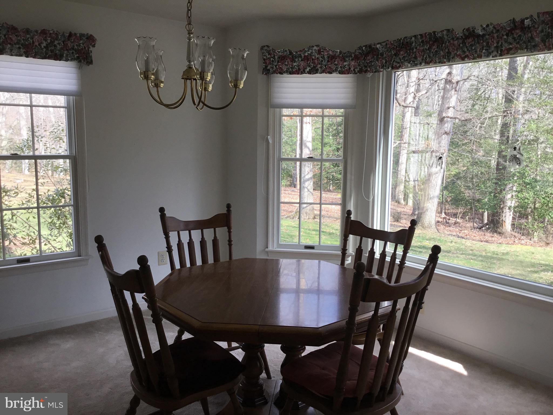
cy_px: 208
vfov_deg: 45.4
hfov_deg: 58.4
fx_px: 495
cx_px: 276
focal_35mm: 31
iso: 25
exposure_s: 1/193
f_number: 2.4
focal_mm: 3.3
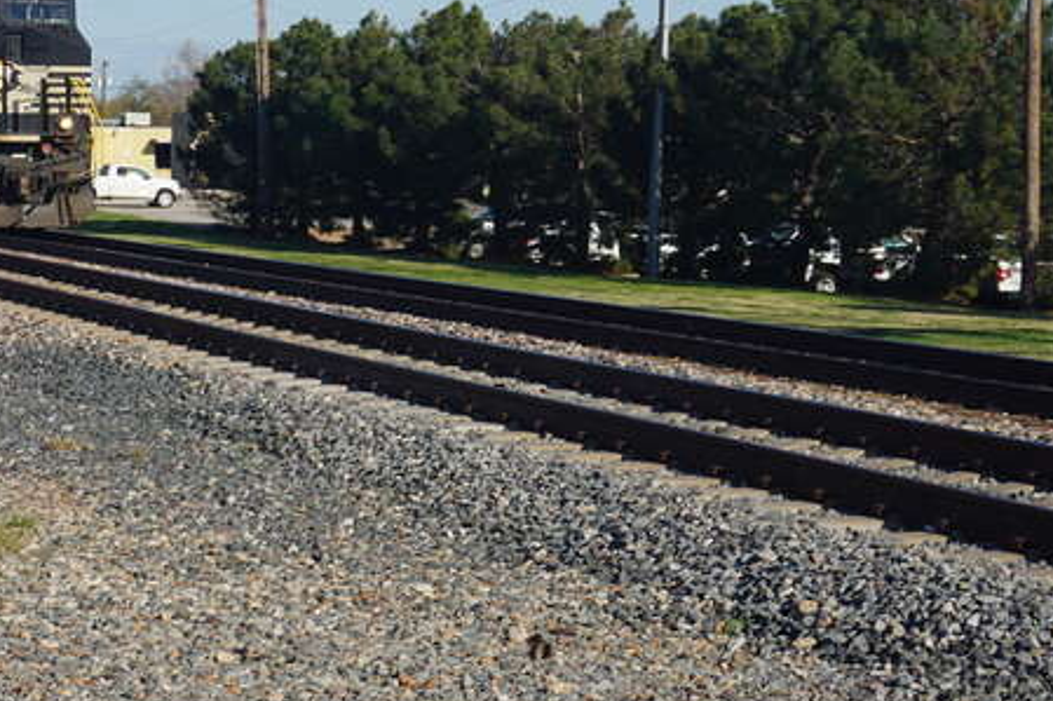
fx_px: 3128
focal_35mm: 107
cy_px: 100
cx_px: 321
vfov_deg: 12.7
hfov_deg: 19.0
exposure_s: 1/200
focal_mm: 40
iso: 100
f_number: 11
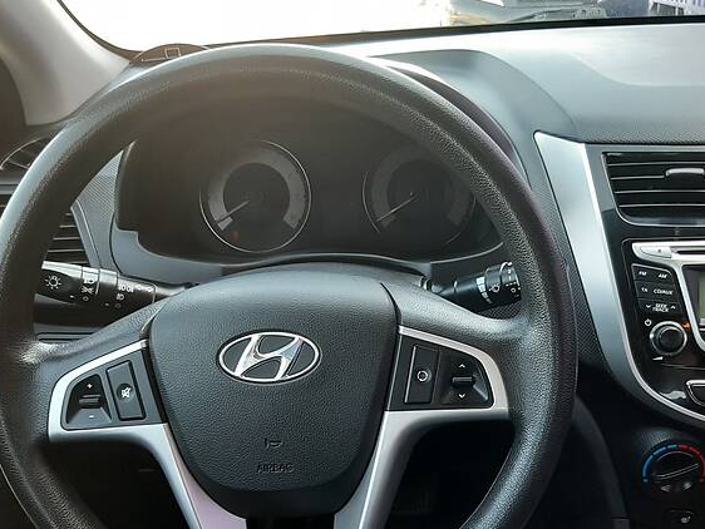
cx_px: 410
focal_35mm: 37
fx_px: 754
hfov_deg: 49.9
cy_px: 347
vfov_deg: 38.3
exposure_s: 1/50
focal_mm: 3.9
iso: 64
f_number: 1.7
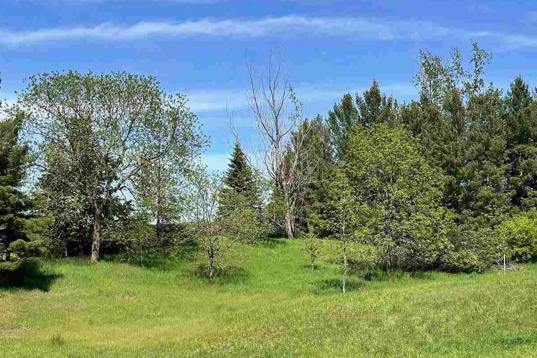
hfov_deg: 37.5
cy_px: 212
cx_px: 258
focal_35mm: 53
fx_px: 791
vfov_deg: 25.5
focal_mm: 6.86
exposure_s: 1/3597
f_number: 1.78
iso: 64
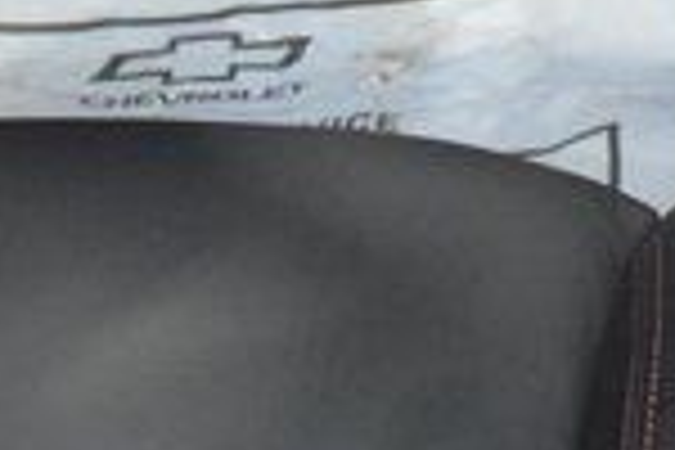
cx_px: 1220
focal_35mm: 184
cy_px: -448
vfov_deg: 7.2
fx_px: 3450
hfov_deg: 10.5
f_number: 3.5
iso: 3200
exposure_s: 1/60
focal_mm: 18
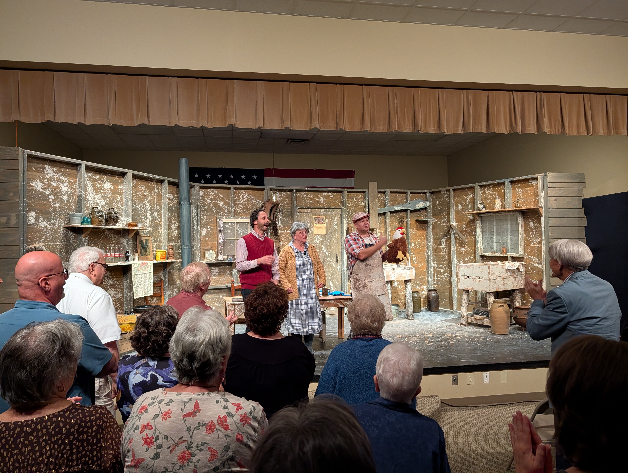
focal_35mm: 24
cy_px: 236
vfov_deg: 56.9
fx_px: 436
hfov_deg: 71.5
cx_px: 314
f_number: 1.68
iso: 579
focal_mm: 6.9
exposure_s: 1/60
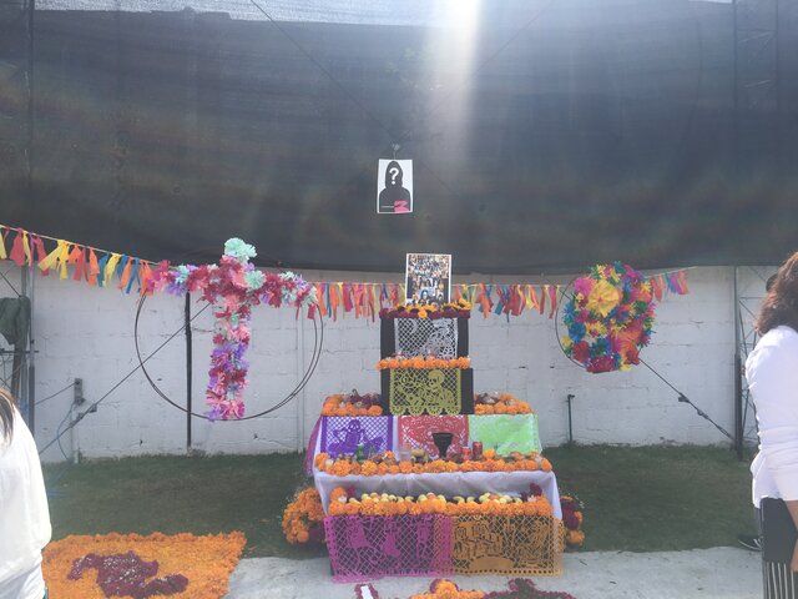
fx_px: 669
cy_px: 300
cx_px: 399
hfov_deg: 61.7
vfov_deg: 48.2
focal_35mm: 29
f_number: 2.2
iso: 25
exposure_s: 1/801
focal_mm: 4.15
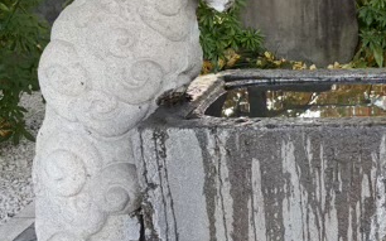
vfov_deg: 20.5
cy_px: 65
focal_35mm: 63
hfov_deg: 29.9
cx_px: 399
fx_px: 663
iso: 64
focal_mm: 5.96
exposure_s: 1/121
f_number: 1.6
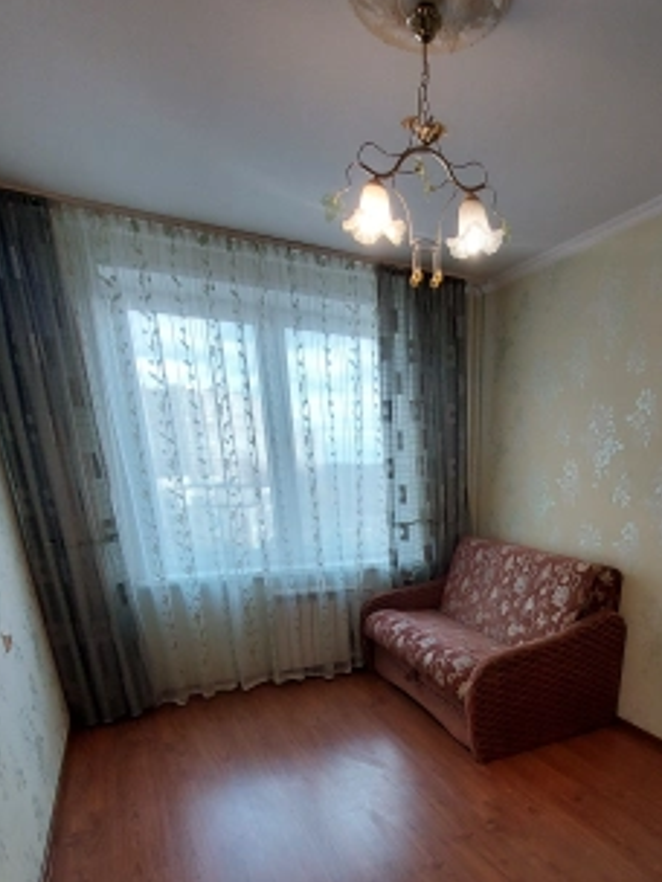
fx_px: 510
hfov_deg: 63.5
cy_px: 667
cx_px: 463
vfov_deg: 75.5
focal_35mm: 20
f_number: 2.2
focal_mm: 1.74
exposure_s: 1/50
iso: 100
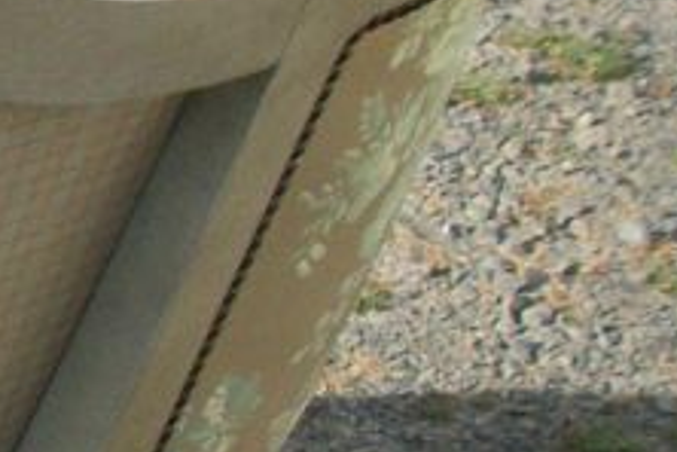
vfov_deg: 7.1
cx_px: -1232
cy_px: 391
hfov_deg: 9.0
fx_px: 3610
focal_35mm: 192
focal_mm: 5.7
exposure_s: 1/125
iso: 80
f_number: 8.8
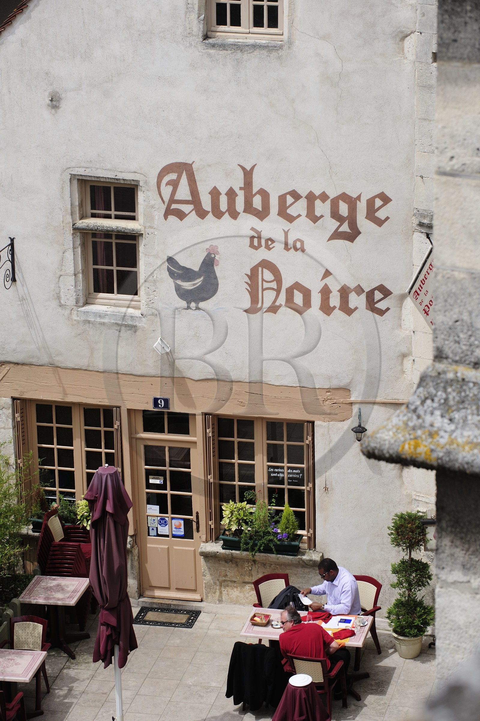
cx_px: 240
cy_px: 360
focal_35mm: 130
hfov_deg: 10.5
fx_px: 2604
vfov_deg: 15.8
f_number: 8
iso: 200
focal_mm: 130
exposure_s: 1/320
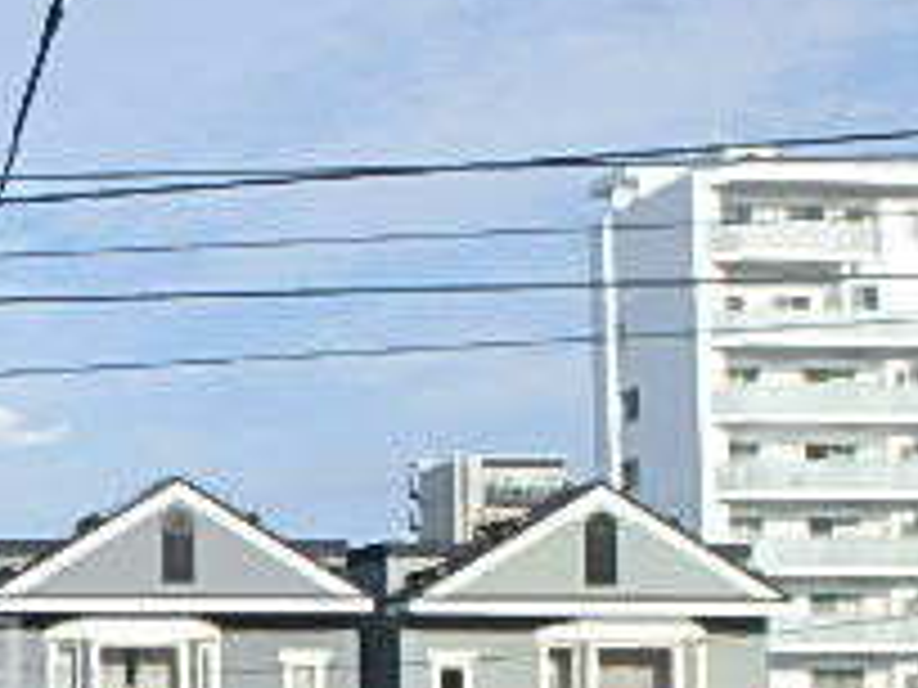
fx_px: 1750
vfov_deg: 21.6
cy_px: 648
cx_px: -261
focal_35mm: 66
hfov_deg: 25.5
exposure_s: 1/640
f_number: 6
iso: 125
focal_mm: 3.7
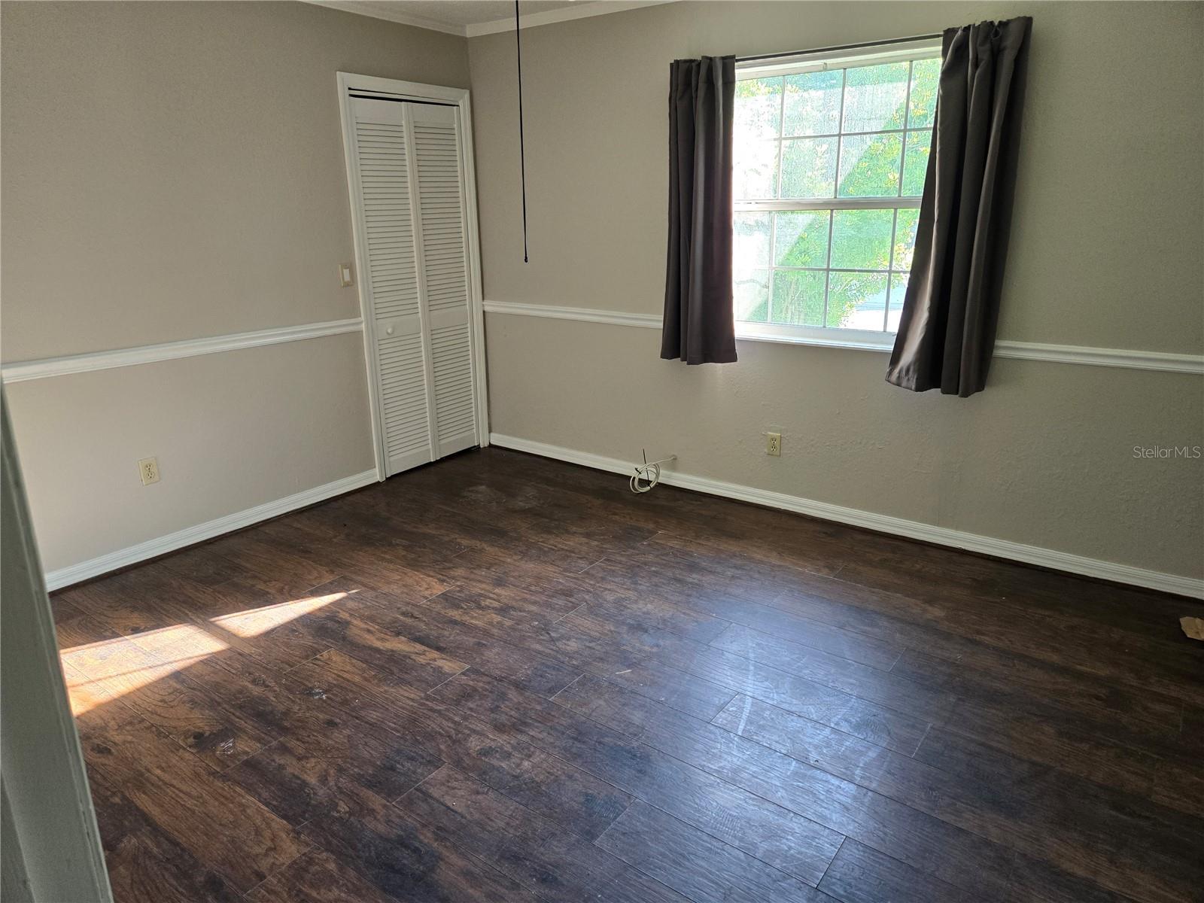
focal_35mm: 23
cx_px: 602
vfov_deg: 58.9
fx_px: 800
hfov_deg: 73.9
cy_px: 452
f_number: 1.8
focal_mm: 5.4
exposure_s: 1/180
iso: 200
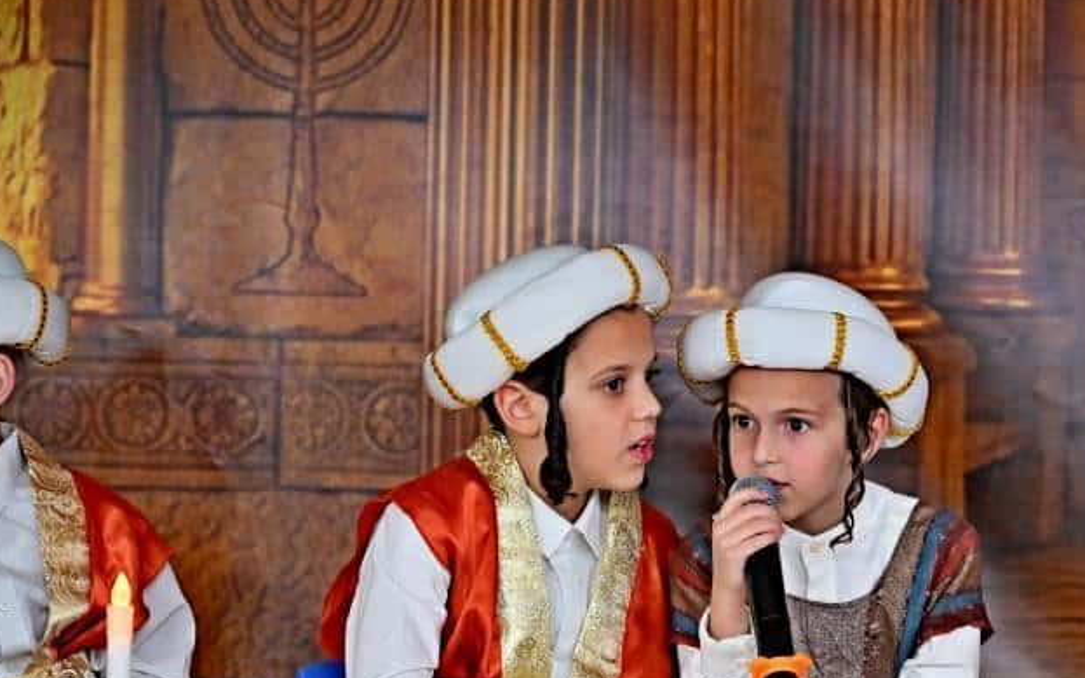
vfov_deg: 6.5
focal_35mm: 201
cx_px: 740
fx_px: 5942
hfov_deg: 10.4
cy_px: 445
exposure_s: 1/160
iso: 1000
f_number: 4
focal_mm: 120
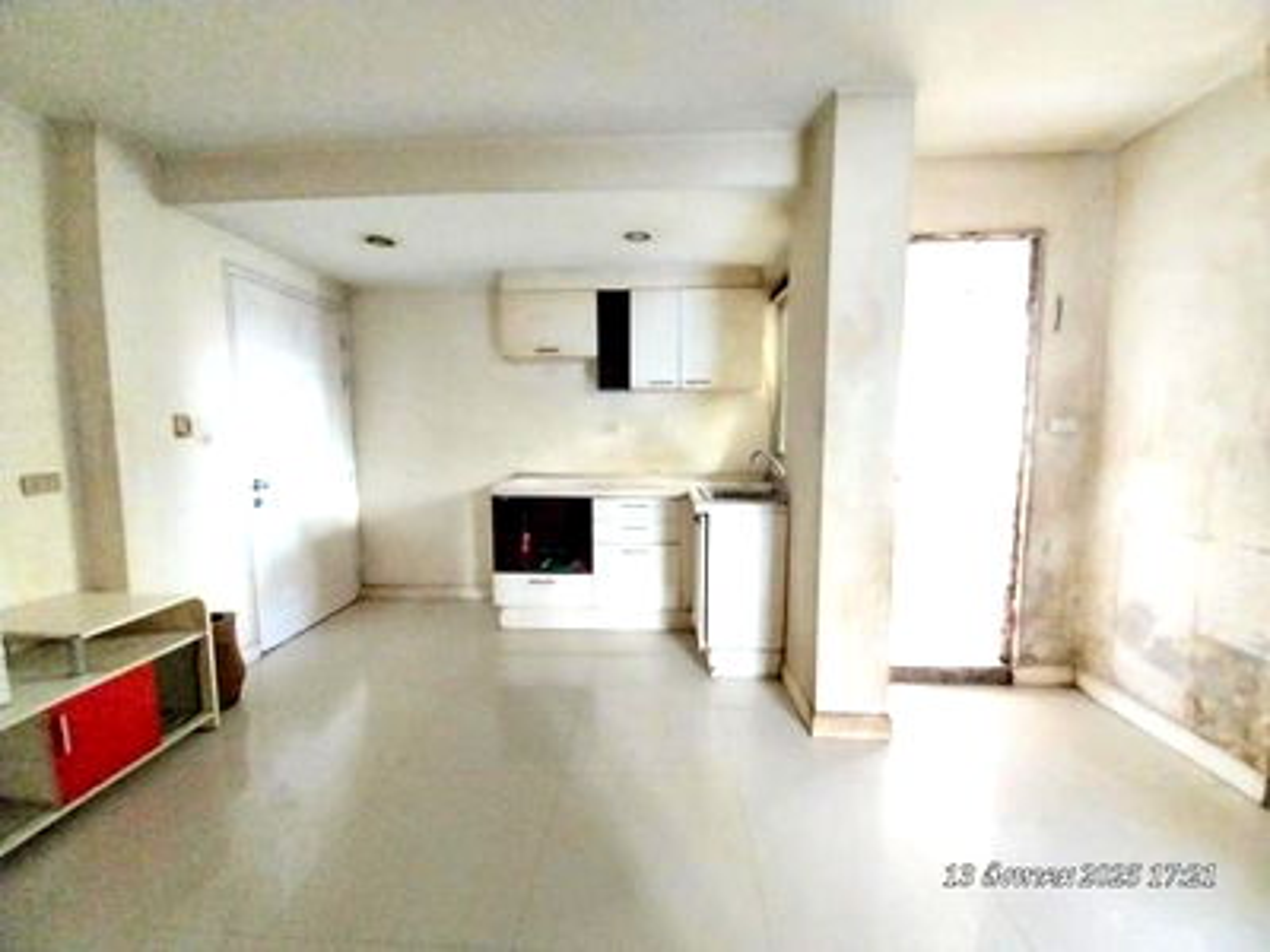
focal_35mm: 13
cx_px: 635
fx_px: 477
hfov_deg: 106.2
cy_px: 476
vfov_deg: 89.9
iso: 640
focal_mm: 1.3
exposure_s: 1/8
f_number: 2.2
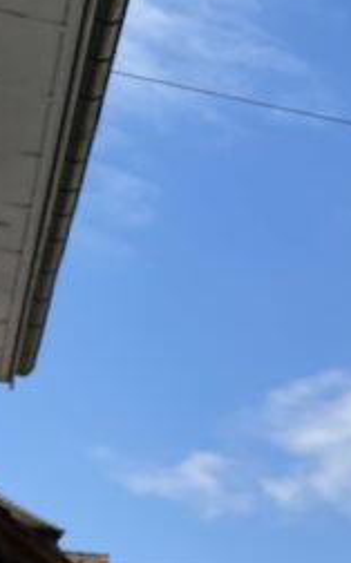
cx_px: 1022
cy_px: 643
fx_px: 1718
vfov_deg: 17.9
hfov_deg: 9.4
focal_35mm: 112
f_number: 1.8
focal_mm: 4.25
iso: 32
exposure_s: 1/3984
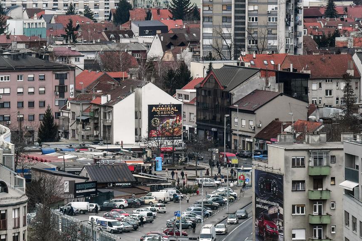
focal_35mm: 371
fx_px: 3730
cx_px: 51
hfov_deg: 5.6
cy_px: 99
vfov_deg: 3.7
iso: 400
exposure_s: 1/125
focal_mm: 200
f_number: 13
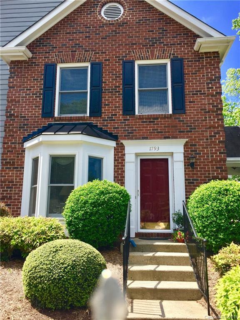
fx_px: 268
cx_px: 120
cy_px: 160
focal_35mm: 29
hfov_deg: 48.2
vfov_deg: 61.7
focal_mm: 4.15
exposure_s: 1/989
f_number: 2.2
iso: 32
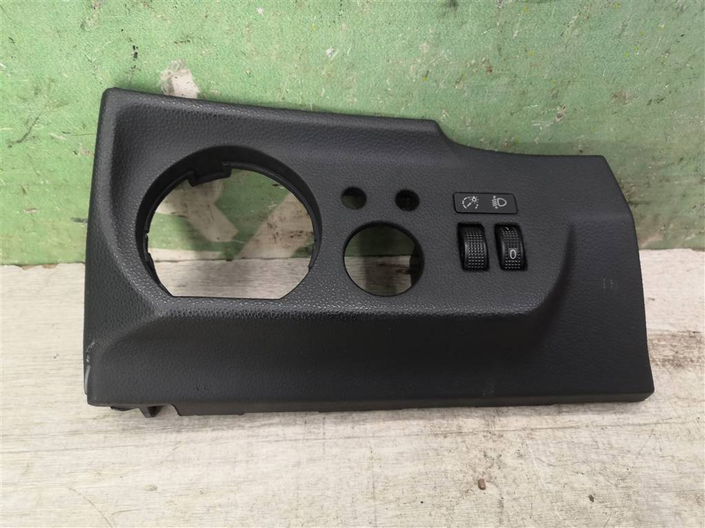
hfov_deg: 65.3
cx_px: 352
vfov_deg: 51.4
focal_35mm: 27
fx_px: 550
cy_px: 264
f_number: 1.8
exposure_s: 1/50
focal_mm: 3.95
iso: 200
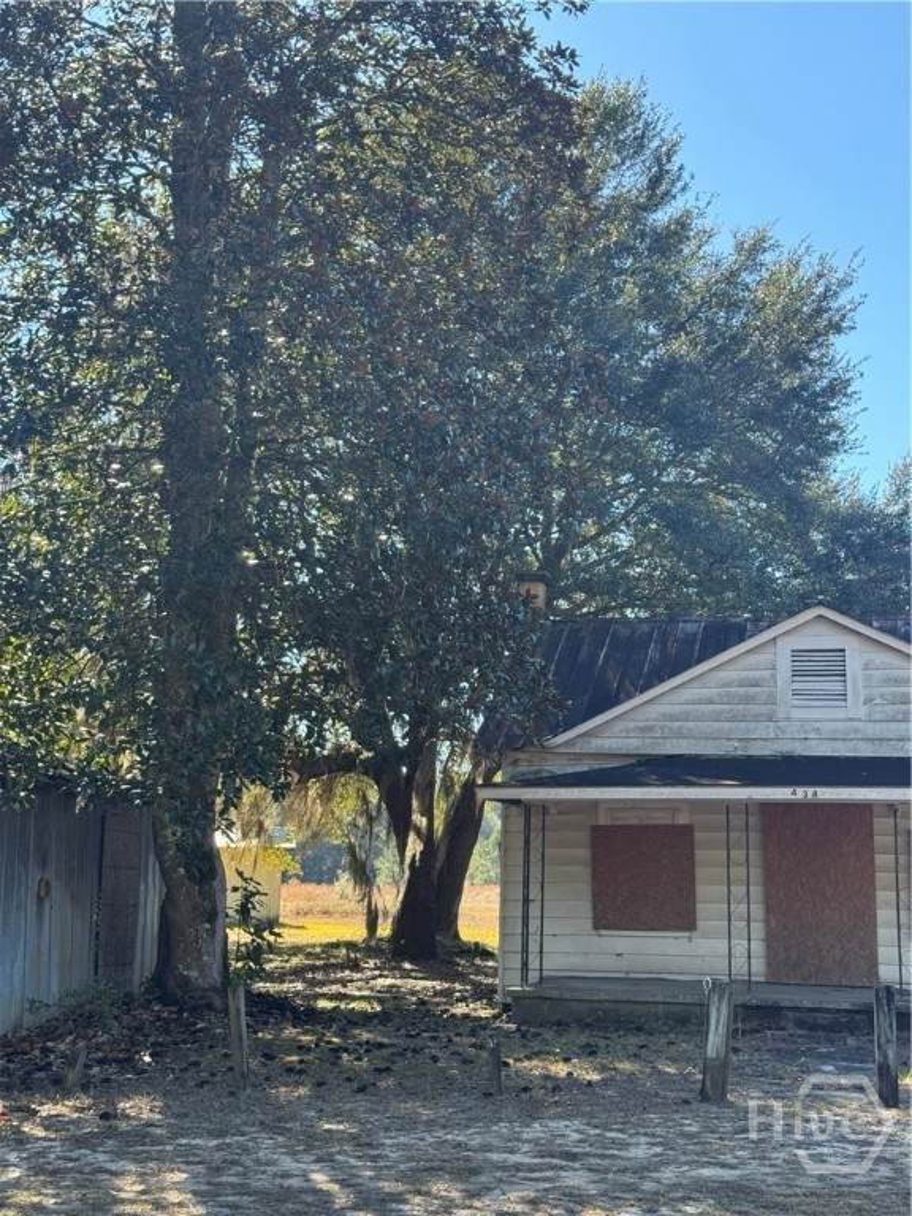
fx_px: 1686
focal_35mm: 48
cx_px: 456
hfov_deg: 30.3
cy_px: 608
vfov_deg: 39.7
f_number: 1.78
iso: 64
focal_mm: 6.76
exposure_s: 1/488
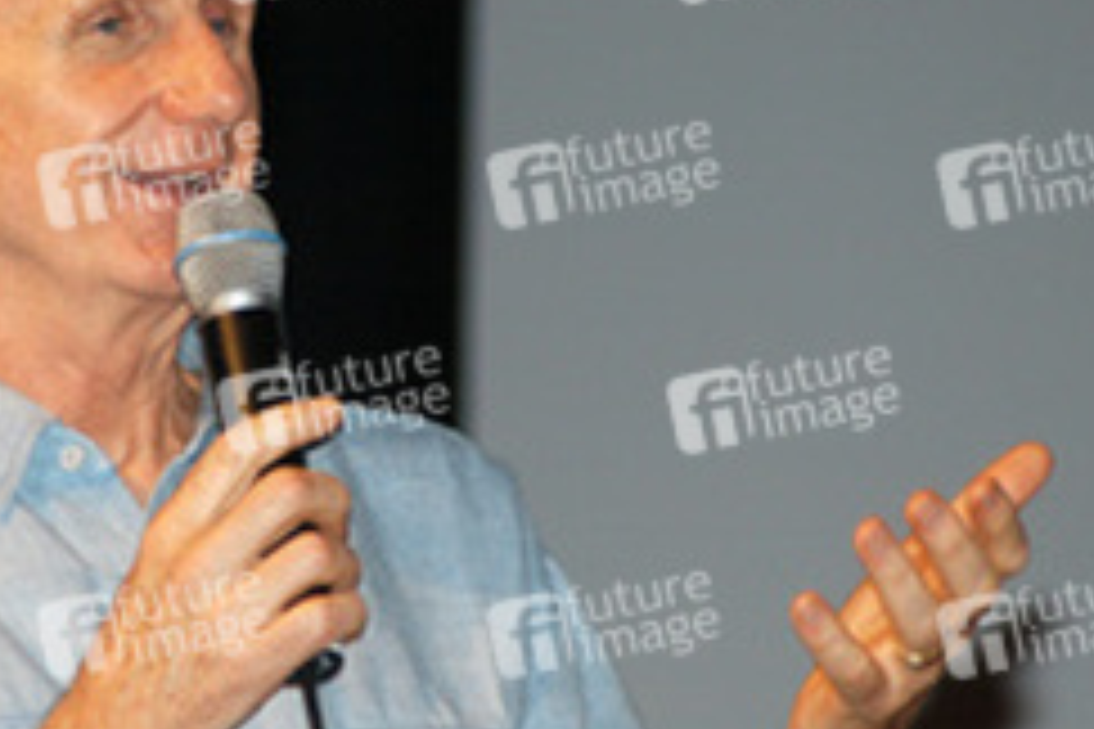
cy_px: 288
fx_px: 16925
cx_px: 214
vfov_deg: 2.5
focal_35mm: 557
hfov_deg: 3.7
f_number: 5
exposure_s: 1/125
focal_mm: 200
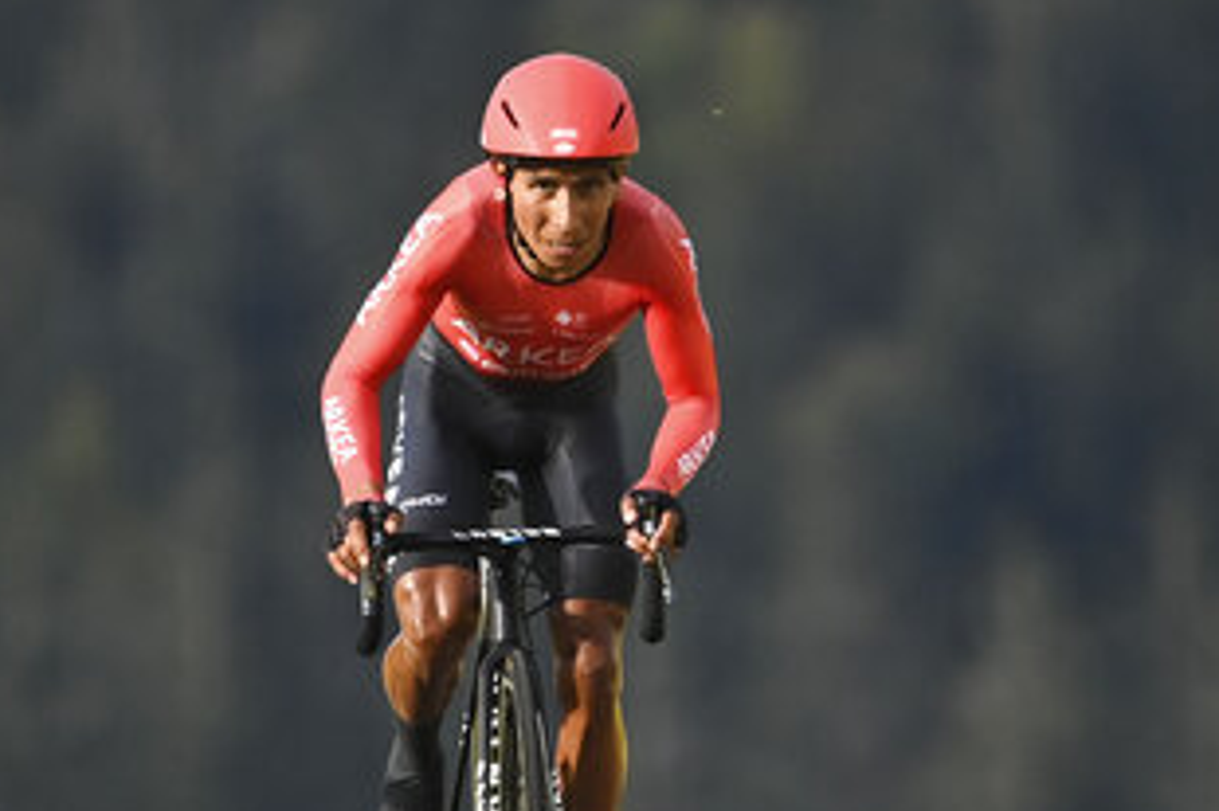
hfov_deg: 2.2
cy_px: 625
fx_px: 31202
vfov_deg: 1.5
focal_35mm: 922
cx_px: 827
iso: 1250
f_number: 5.6
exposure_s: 1/2500
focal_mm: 560
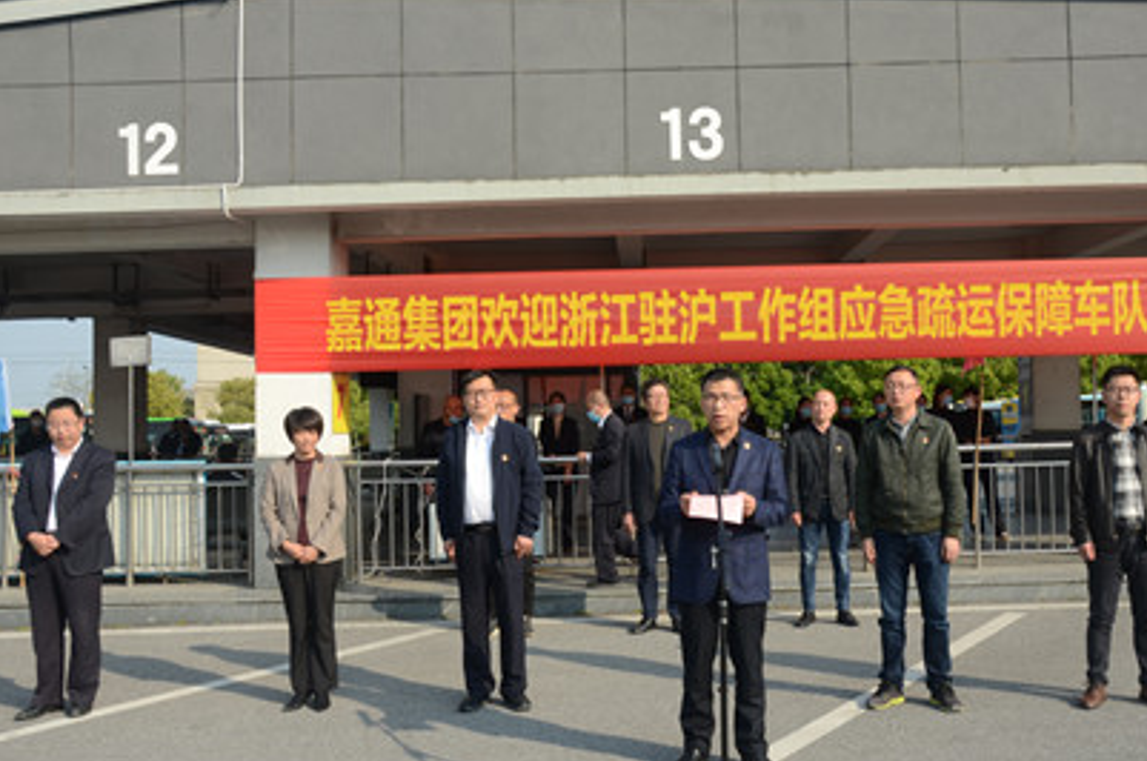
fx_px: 1177
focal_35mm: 37
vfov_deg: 35.8
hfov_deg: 51.9
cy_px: 372
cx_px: 635
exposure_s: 1/160
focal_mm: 22
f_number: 11
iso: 200
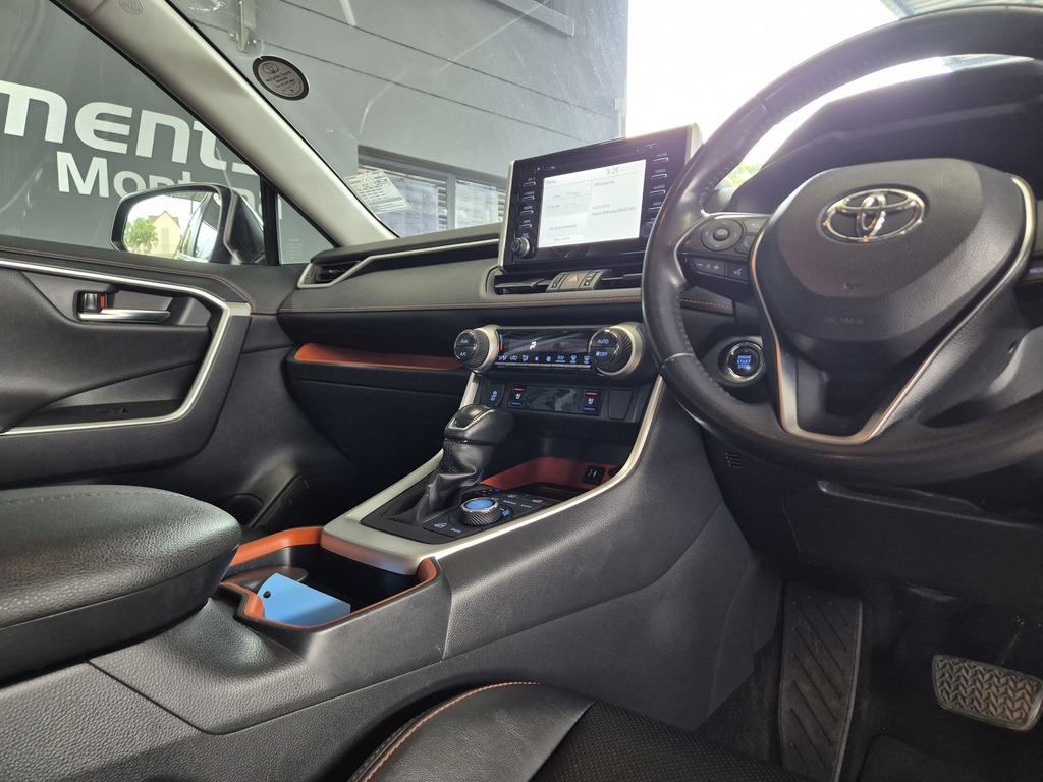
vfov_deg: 58.9
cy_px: 391
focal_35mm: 23
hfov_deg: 73.9
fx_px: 693
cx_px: 522
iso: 640
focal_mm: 5.4
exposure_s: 1/100
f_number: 1.8
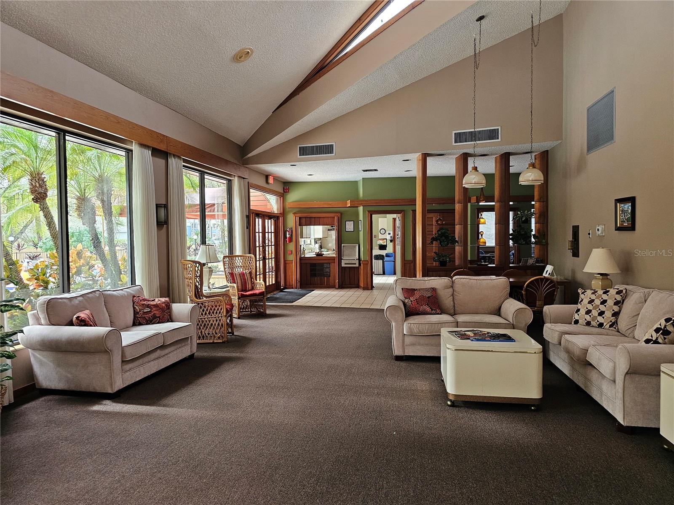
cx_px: 337
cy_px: 252
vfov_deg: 58.9
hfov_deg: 73.9
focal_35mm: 23
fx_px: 448
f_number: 1.7
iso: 400
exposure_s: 1/120
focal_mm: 6.3
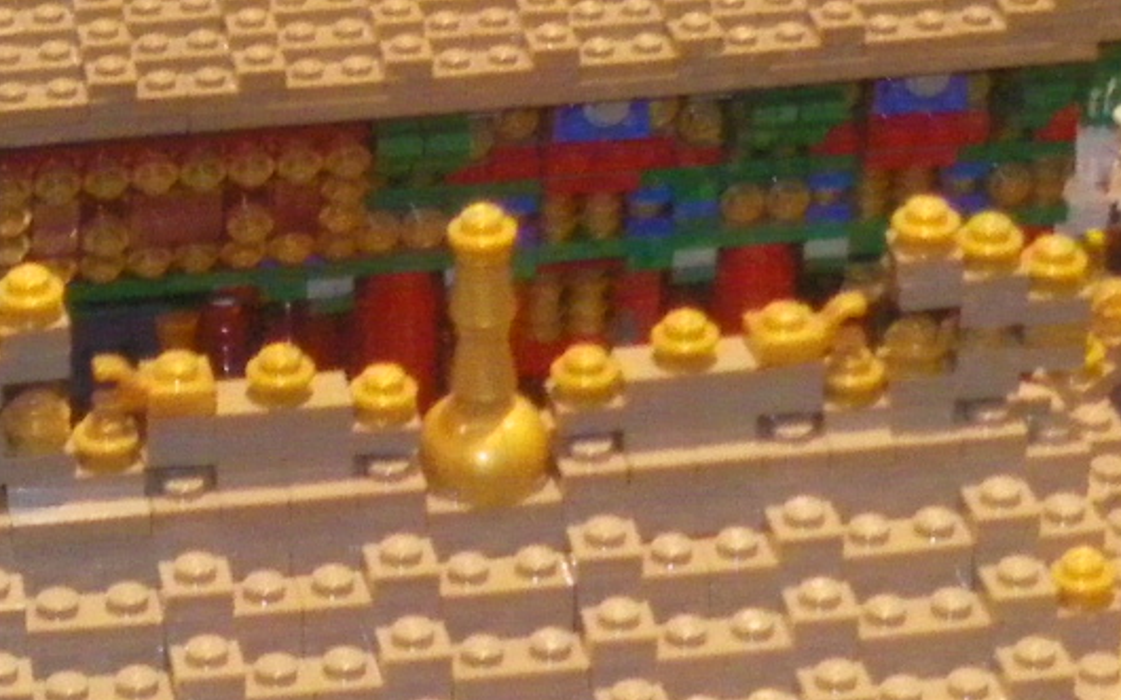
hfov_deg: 12.6
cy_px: 577
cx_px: 844
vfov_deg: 7.9
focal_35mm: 166
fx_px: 5070
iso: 400
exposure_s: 1/50
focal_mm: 6.3
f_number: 3.5
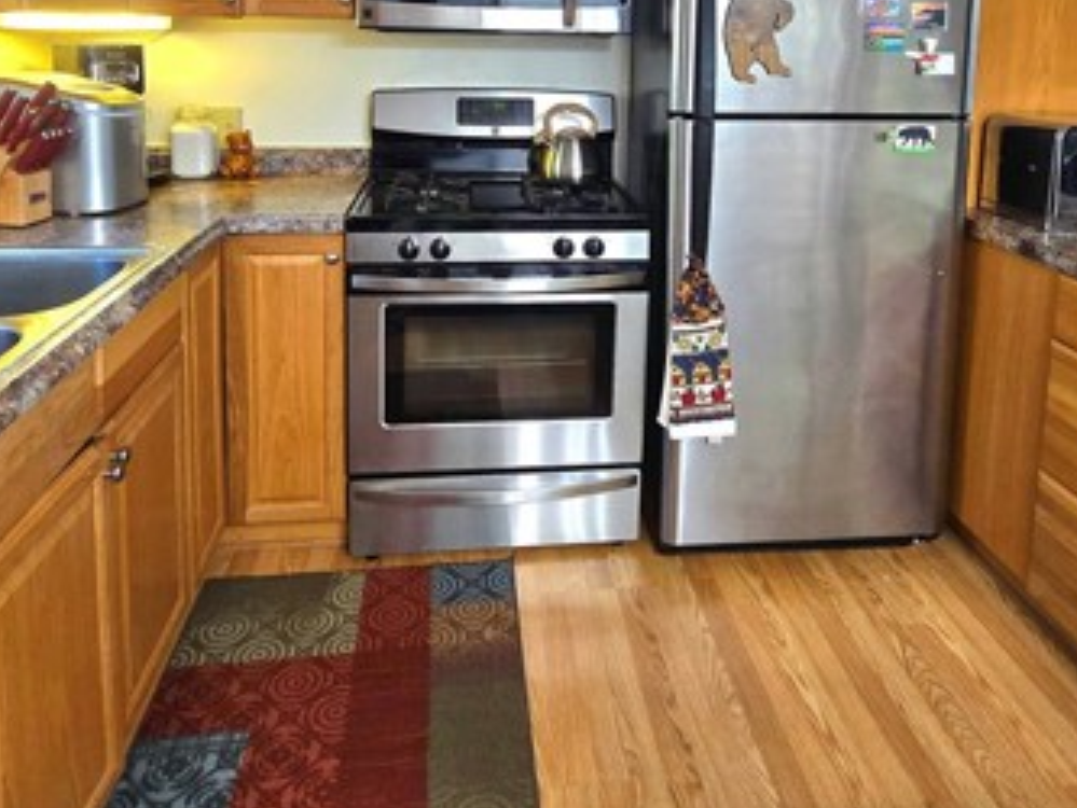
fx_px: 778
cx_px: 560
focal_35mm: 25
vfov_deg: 50.5
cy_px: 126
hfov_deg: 69.3
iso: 320
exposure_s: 1/60.2
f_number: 2.2
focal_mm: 2.2
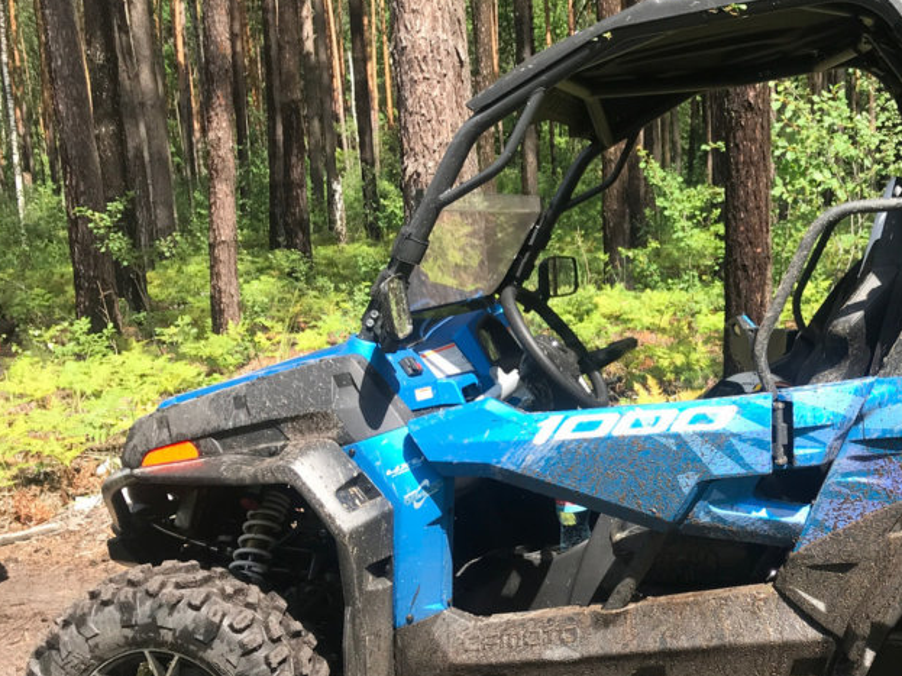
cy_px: 455
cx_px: 721
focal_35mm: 46
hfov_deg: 39.6
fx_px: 1198
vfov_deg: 31.2
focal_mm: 3.99
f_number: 1.8
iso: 20
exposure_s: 1/704
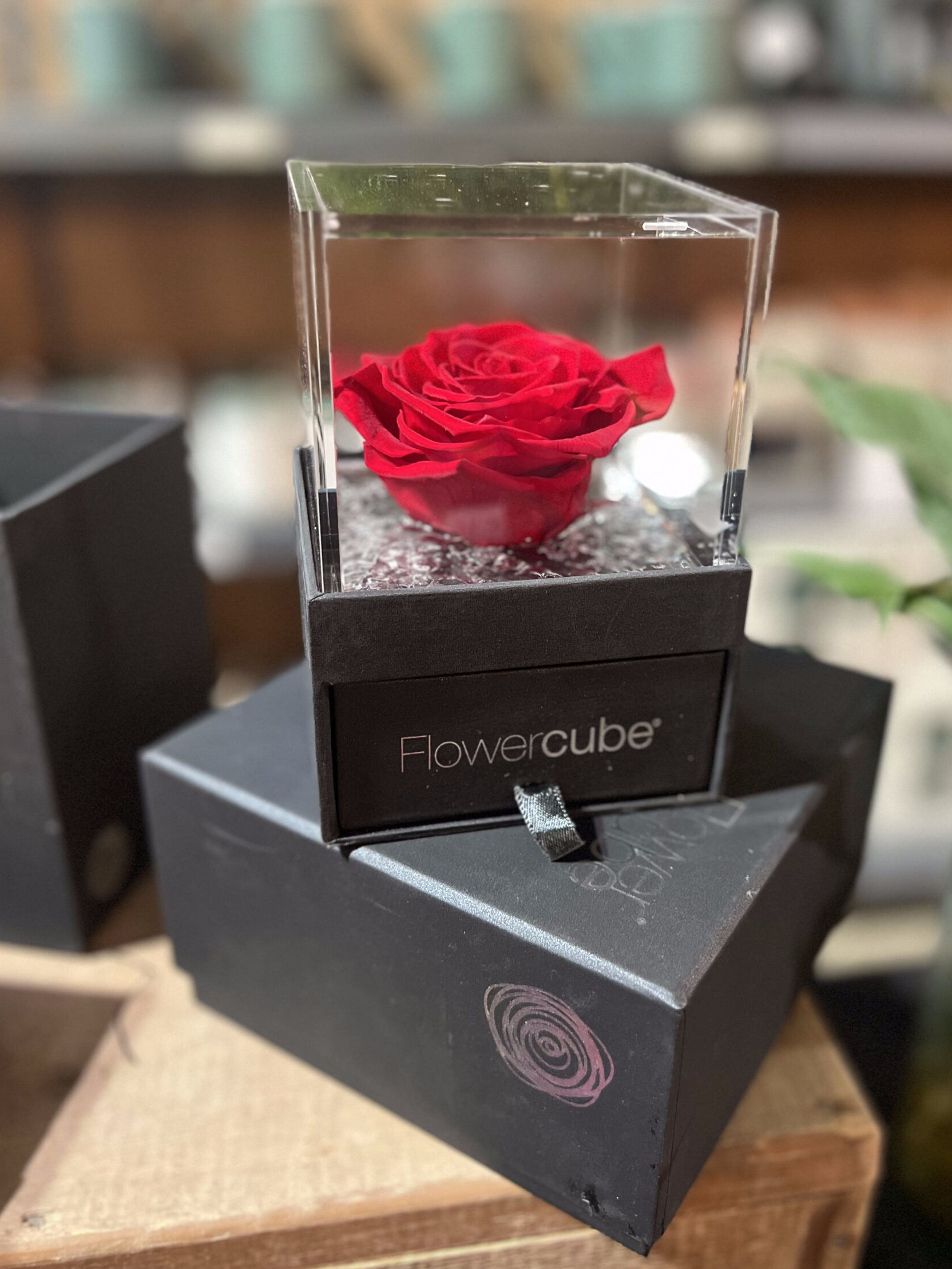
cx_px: 538
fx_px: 1100
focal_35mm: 30
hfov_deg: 46.7
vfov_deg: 59.8
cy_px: 572
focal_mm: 5.7
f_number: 1.5
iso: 400
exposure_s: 1/50
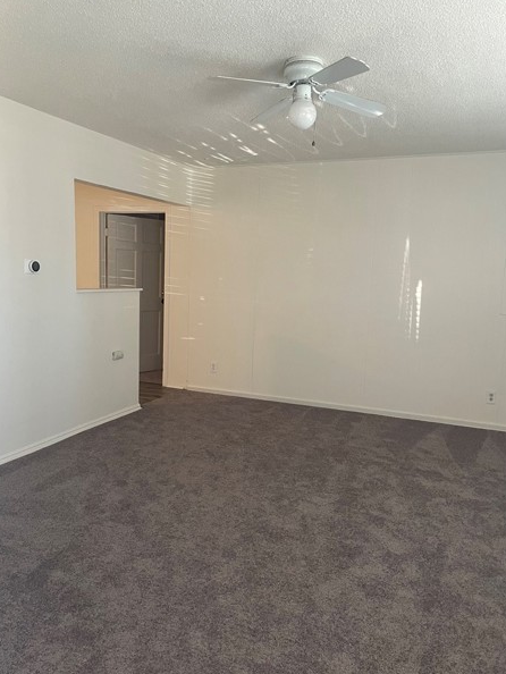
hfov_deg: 49.8
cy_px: 349
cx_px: 241
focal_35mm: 28
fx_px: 545
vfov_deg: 63.4
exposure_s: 1/60
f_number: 1.6
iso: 200
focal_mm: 4.2
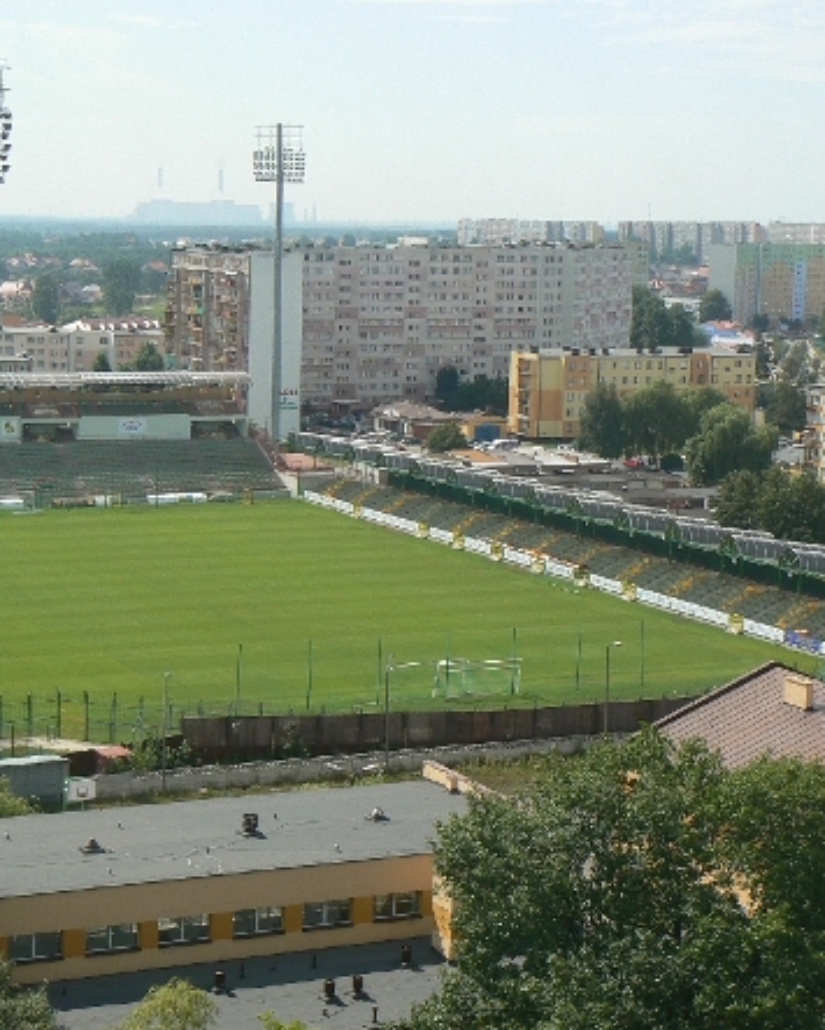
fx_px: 2256
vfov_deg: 25.7
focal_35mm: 74
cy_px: 518
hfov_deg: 20.6
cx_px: 242
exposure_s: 1/400
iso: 80
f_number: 6.3
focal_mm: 9.3
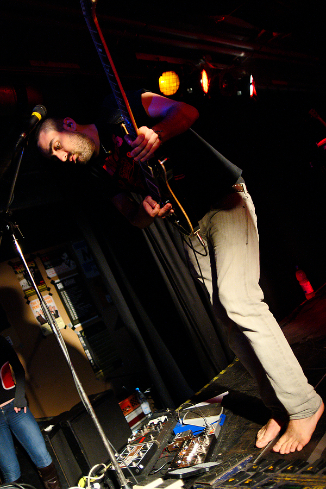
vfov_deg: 61.9
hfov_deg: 43.6
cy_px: 244
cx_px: 163
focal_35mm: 30
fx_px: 407
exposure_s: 1/40
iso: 800
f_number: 2
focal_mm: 20
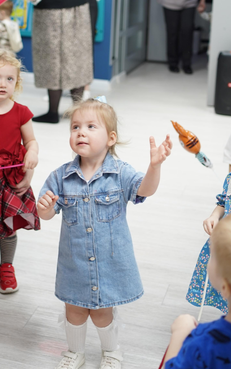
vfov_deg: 31.6
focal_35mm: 64
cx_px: 90
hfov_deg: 20.3
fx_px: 644
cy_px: 105
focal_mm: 35
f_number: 2.2
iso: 320
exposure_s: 1/125
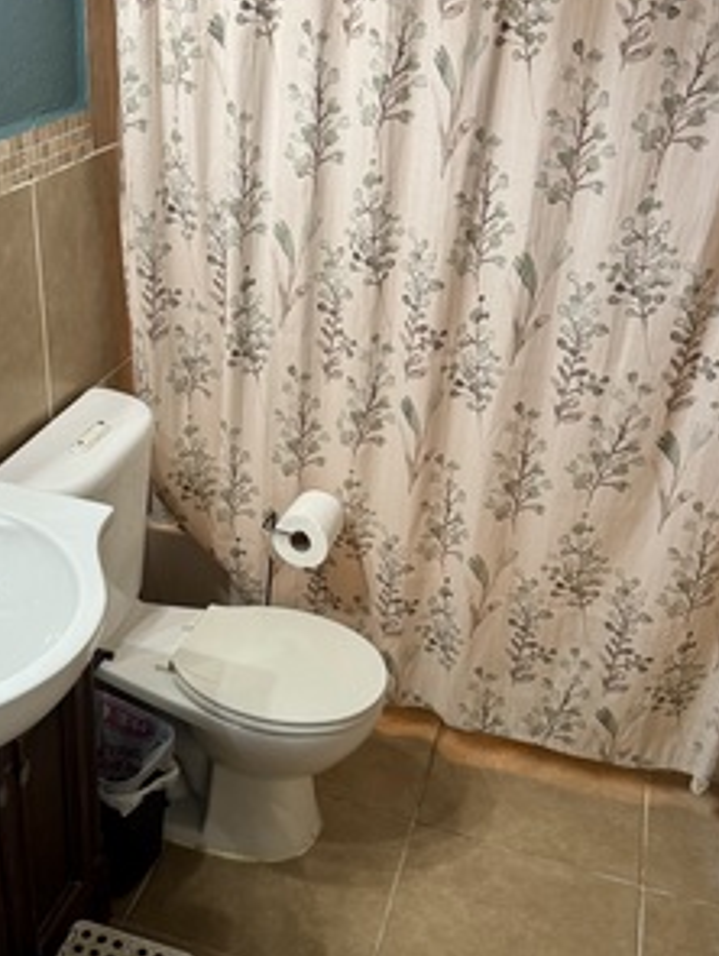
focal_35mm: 39
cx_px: 233
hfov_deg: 36.5
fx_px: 1078
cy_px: 522
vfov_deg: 47.8
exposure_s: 1/60
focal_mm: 6.76
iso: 320
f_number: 1.78
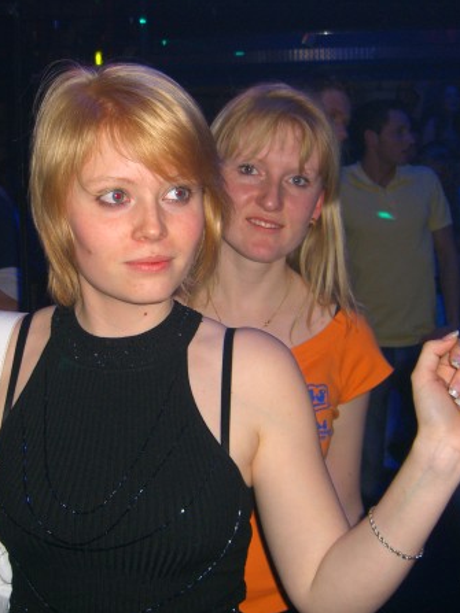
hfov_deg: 28.4
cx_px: 154
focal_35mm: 51
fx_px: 904
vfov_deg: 37.5
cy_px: 307
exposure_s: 1/60
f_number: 2.8
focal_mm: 7.9
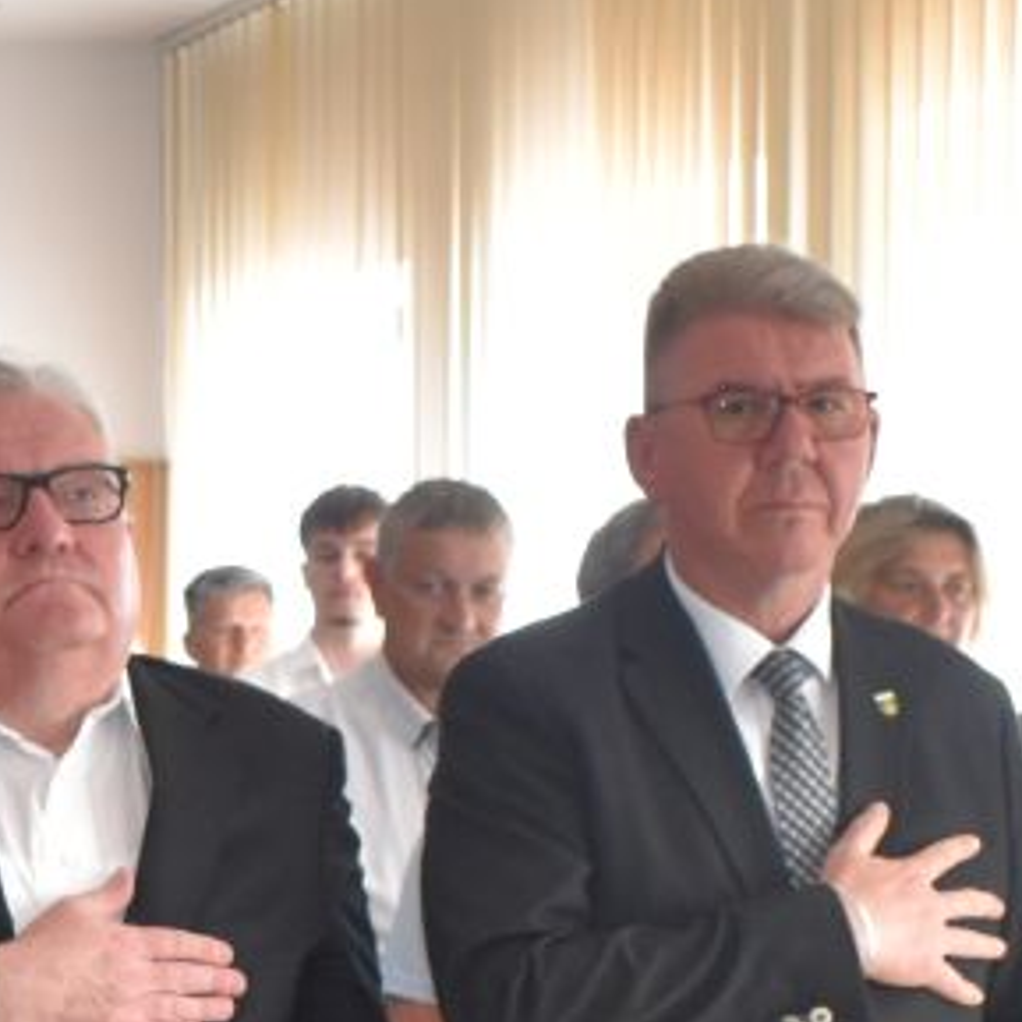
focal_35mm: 141
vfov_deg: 12.2
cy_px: 1169
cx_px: -248
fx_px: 4710
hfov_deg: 12.1
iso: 800
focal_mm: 20
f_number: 3.8
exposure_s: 1/200
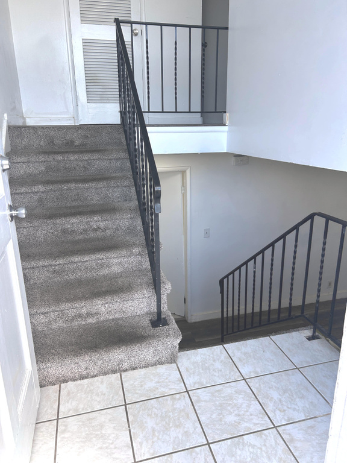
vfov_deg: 67.3
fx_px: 348
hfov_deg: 53.1
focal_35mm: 26
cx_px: 174
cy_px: 232
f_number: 1.5
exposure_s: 1/456
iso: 50
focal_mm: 5.7
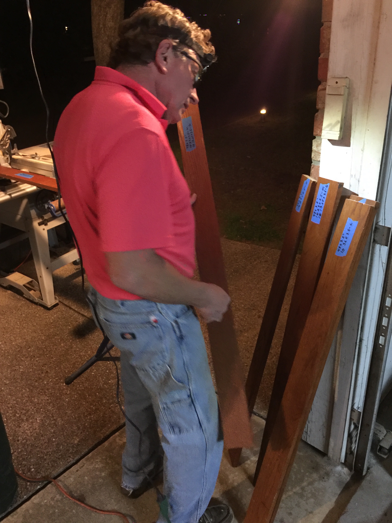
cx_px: 196
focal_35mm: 29
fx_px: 438
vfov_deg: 61.7
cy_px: 262
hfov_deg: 48.2
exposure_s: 1/4
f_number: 2.2
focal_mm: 4.15
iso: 100
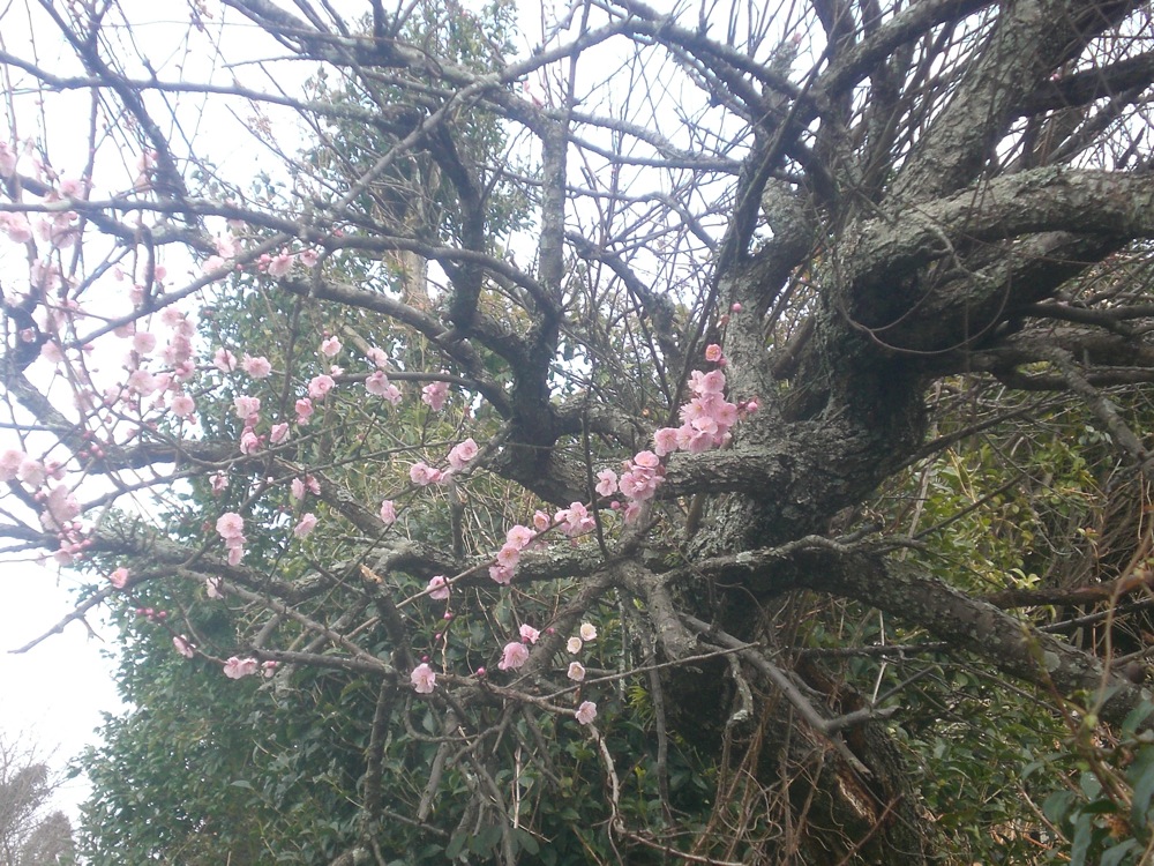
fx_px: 2100
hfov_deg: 30.7
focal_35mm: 63
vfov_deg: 23.3
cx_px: 577
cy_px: 433
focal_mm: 10.4
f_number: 4
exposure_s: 1/125
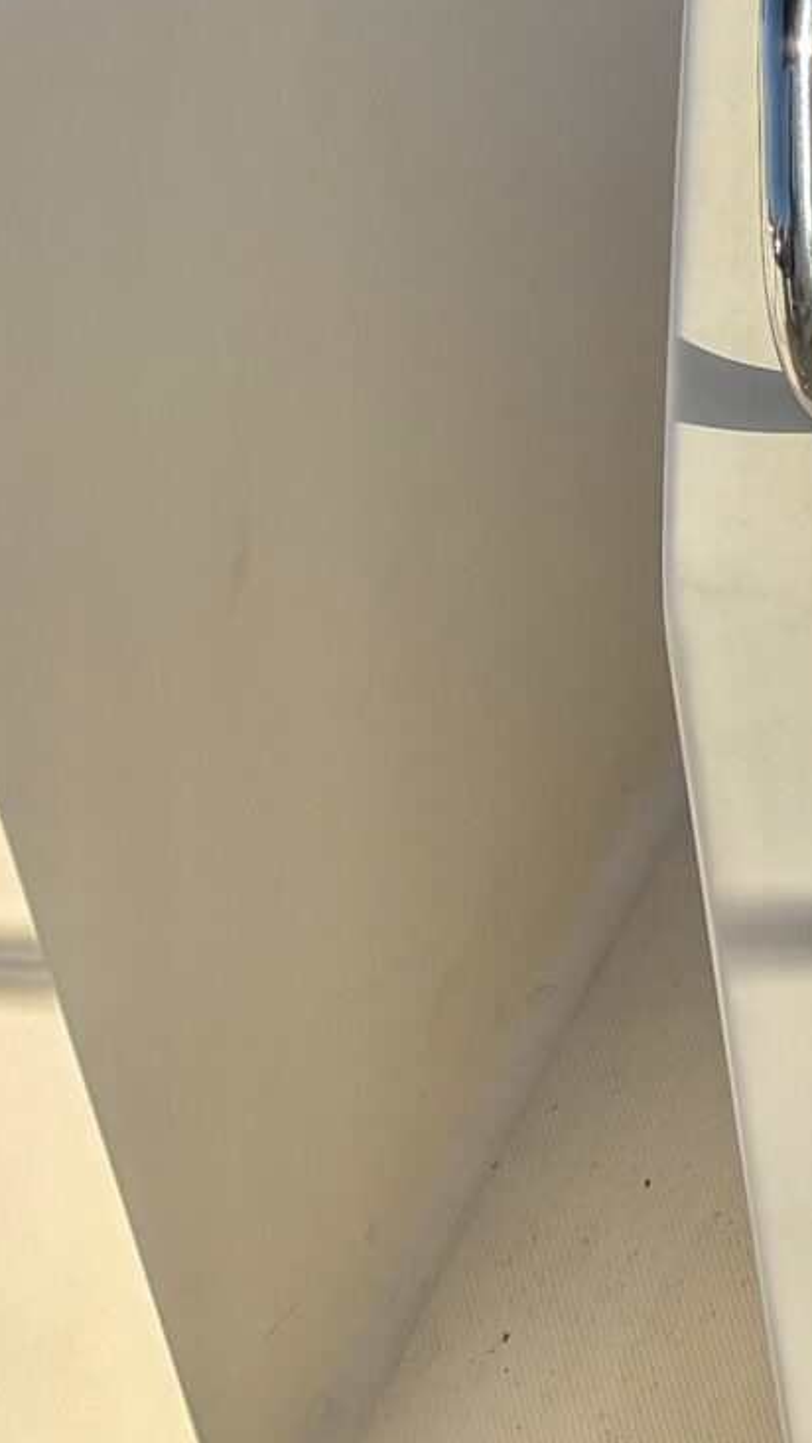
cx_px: 2355
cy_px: -148
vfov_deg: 20.5
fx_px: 3788
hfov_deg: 9.7
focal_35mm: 99
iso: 50
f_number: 1.6
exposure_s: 1/5348
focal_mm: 5.96
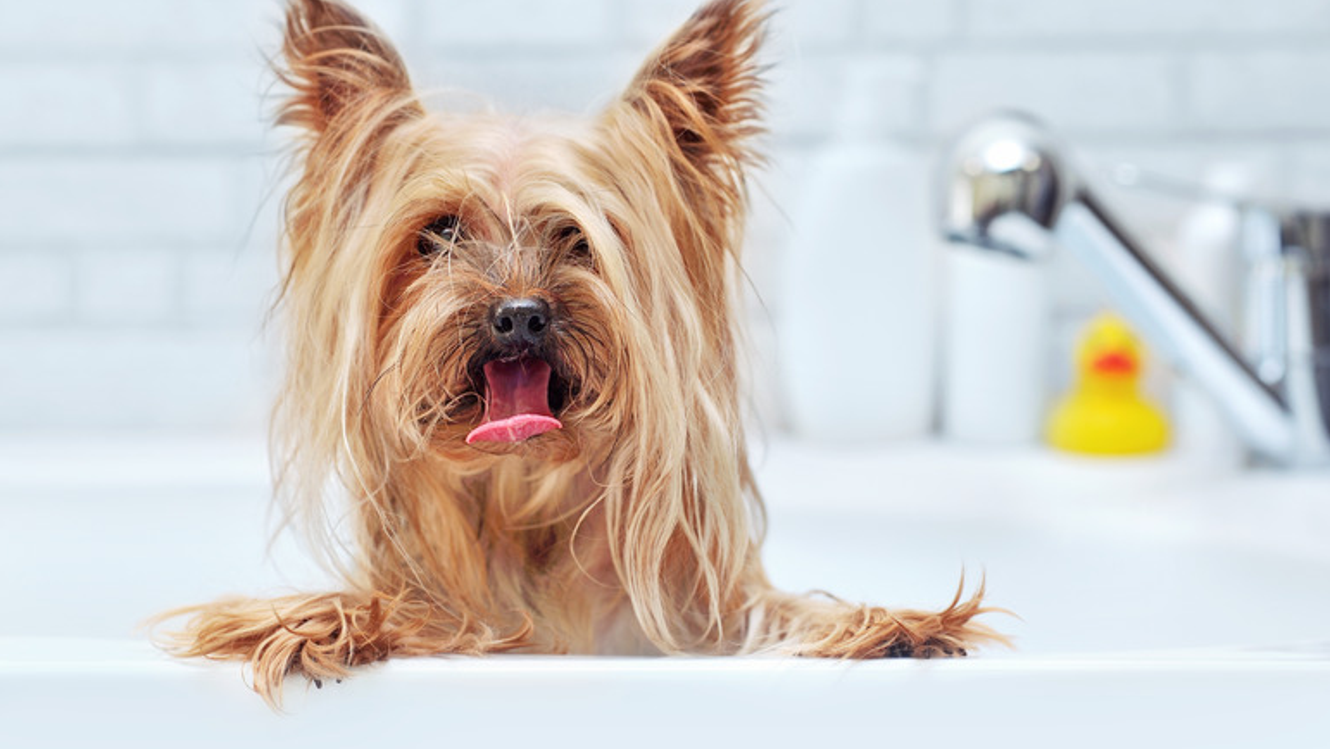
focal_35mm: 90
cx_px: 668
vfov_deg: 13.4
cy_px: 343
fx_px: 3175
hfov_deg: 23.7
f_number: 4.5
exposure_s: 1/160
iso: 160
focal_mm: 85
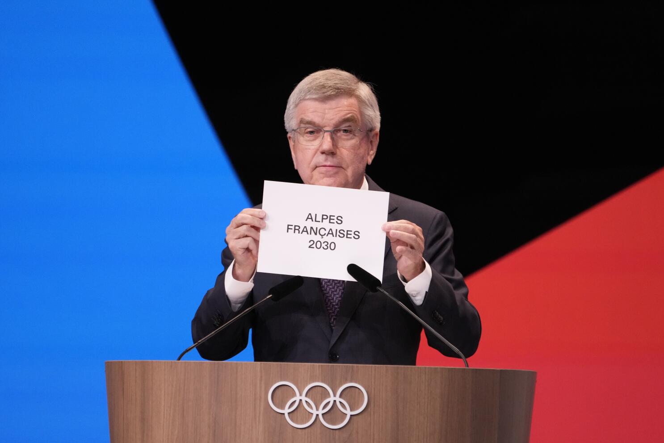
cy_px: 222
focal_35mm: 400
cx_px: 332
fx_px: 7378
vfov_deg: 3.4
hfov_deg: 5.2
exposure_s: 1/200
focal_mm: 400
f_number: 5.6
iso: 4000
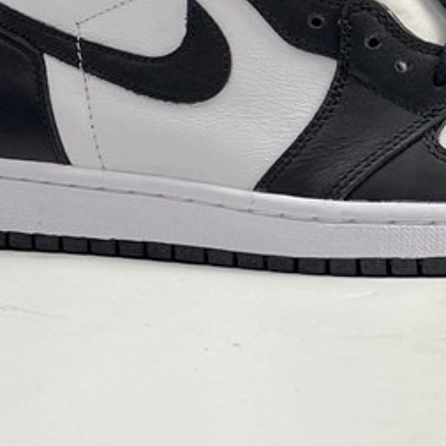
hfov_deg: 18.4
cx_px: 483
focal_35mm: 91
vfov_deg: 18.8
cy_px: 51
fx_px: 1326
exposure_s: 1/100
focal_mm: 4.25
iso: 64
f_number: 1.8
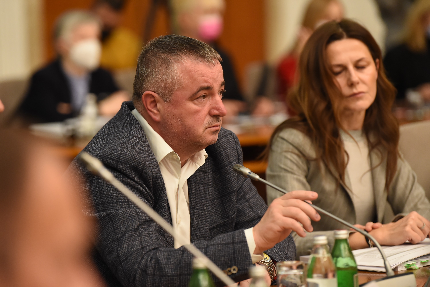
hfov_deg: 11.1
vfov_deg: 7.4
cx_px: 215
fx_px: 2209
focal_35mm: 185
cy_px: 144
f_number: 3.5
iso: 4000
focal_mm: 185
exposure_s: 1/160
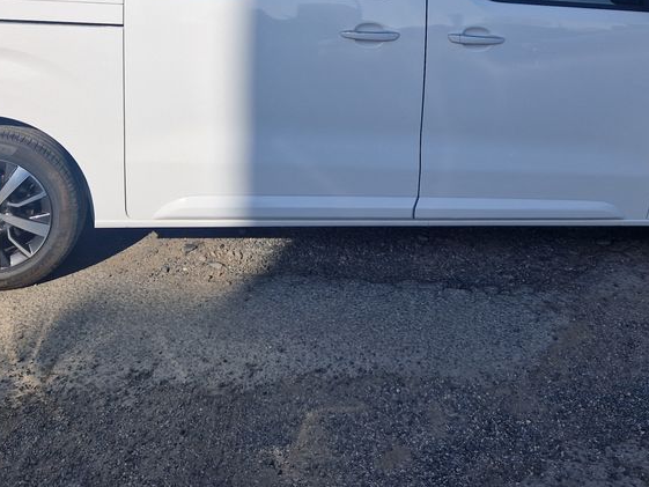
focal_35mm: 42
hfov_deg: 44.8
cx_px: 337
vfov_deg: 32.8
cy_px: 61
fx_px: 788
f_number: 1.8
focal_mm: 5.4
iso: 50
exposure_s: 1/2160
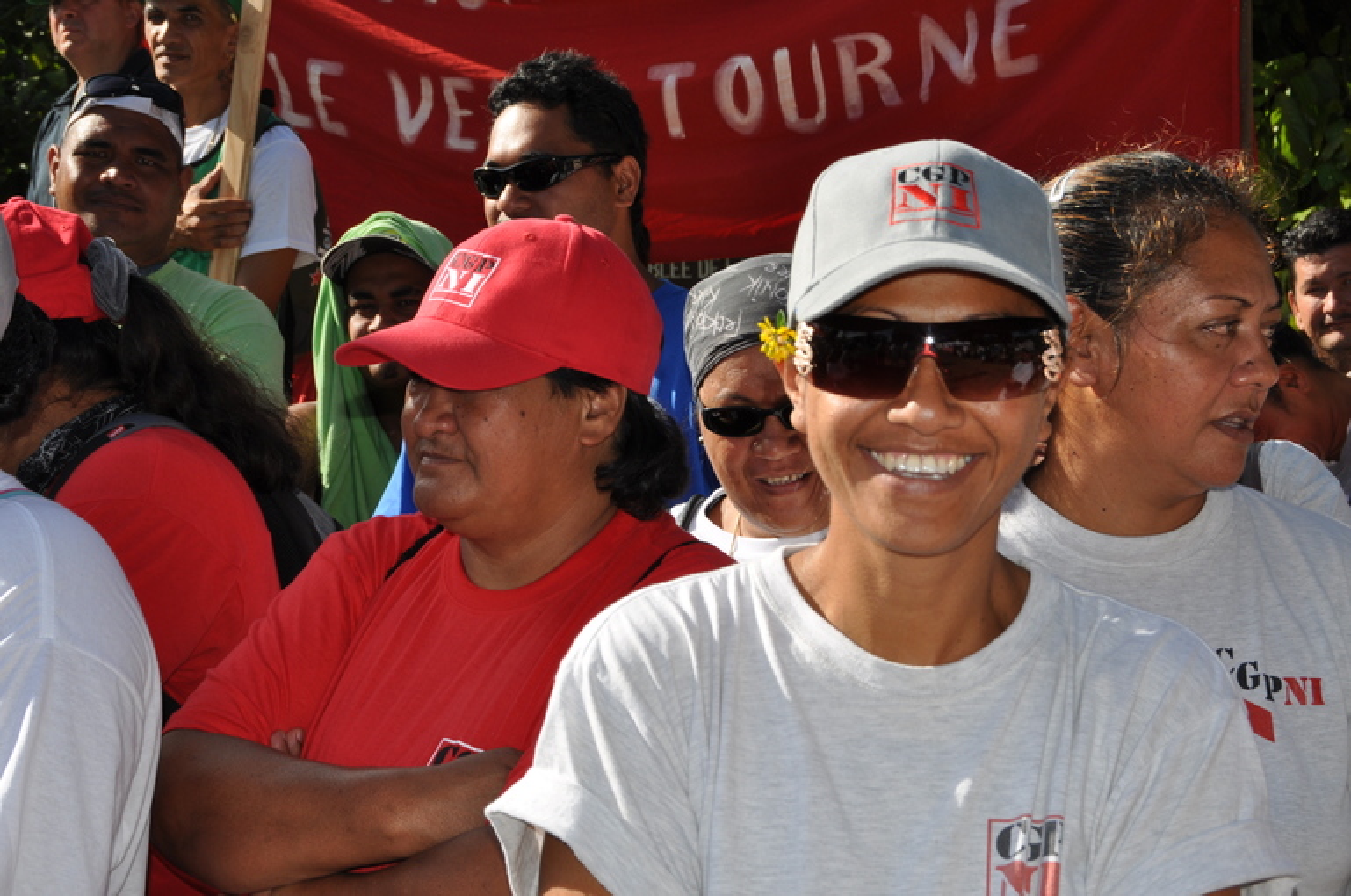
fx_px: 2810
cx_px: 676
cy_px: 448
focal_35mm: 75
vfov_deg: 18.1
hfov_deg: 27.0
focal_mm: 50
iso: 200
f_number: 11
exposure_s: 1/200
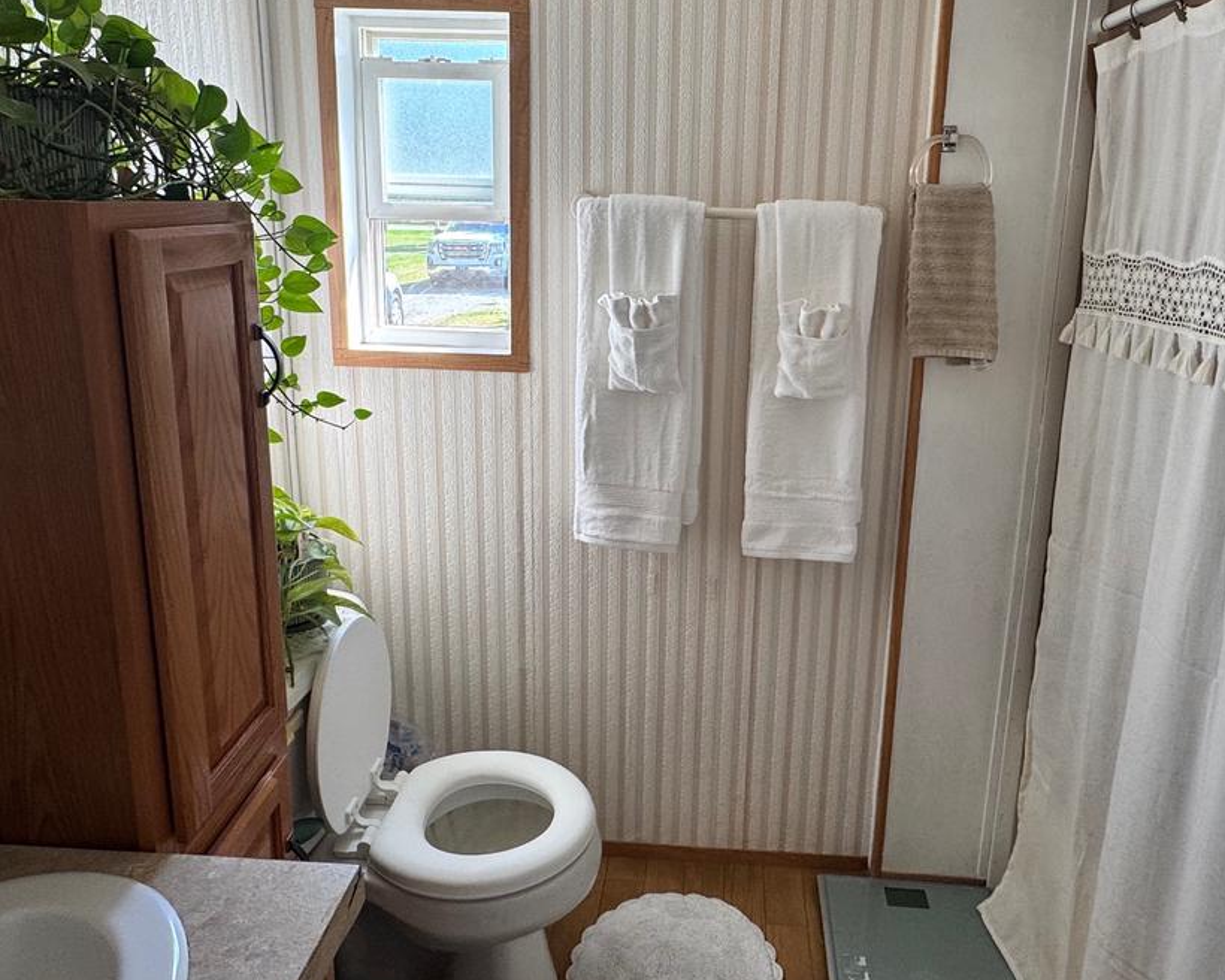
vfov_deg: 58.0
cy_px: 368
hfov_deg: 70.1
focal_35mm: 24
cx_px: 681
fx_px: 870
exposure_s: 1/120
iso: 125
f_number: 2.2
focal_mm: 2.22
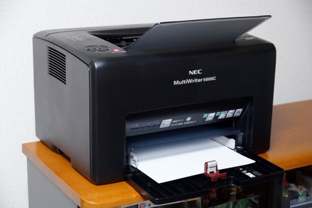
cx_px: 156
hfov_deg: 27.0
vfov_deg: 18.2
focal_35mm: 75
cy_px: 104
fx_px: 650
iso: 1600
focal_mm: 50
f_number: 5
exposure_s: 1/50
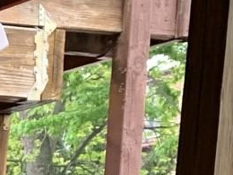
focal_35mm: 205
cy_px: 571
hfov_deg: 8.3
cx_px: -446
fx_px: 1380
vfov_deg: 6.5
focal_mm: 4.25
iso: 100
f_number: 1.8
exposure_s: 1/88
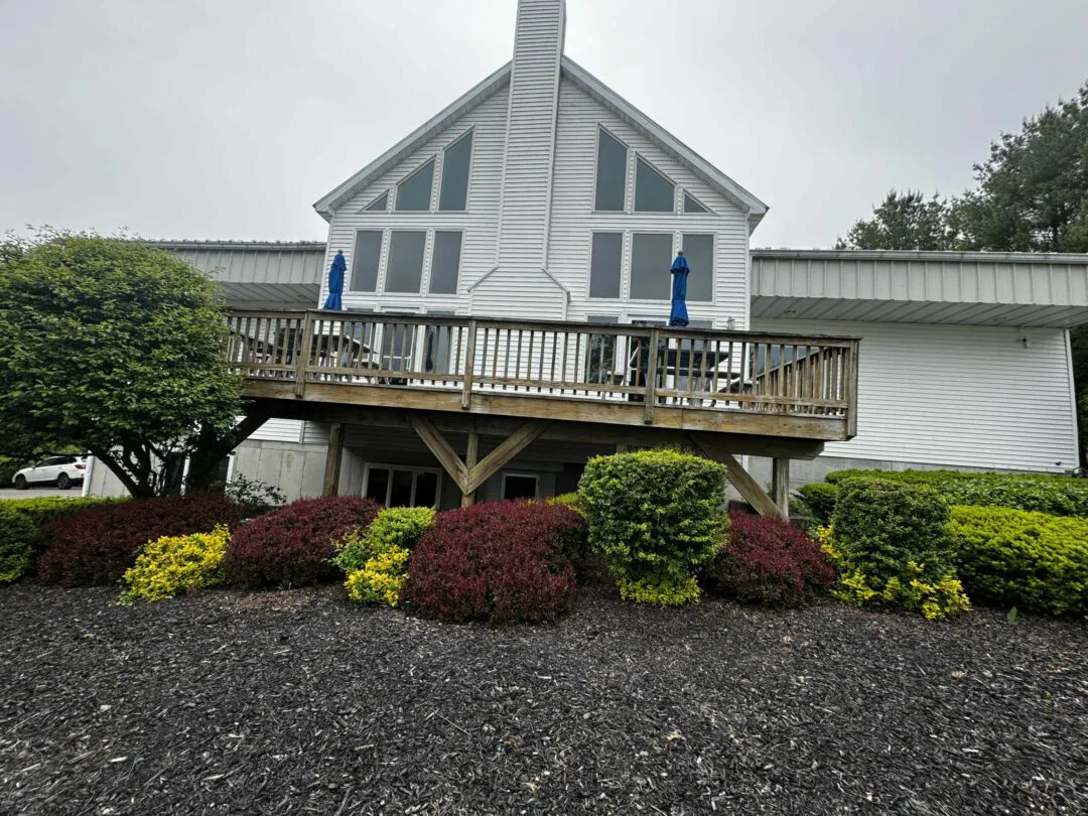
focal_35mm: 14
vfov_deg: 85.7
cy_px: 408
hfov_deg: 102.1
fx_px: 440
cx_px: 544
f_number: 2.2
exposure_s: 1/812
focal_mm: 2.22
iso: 50
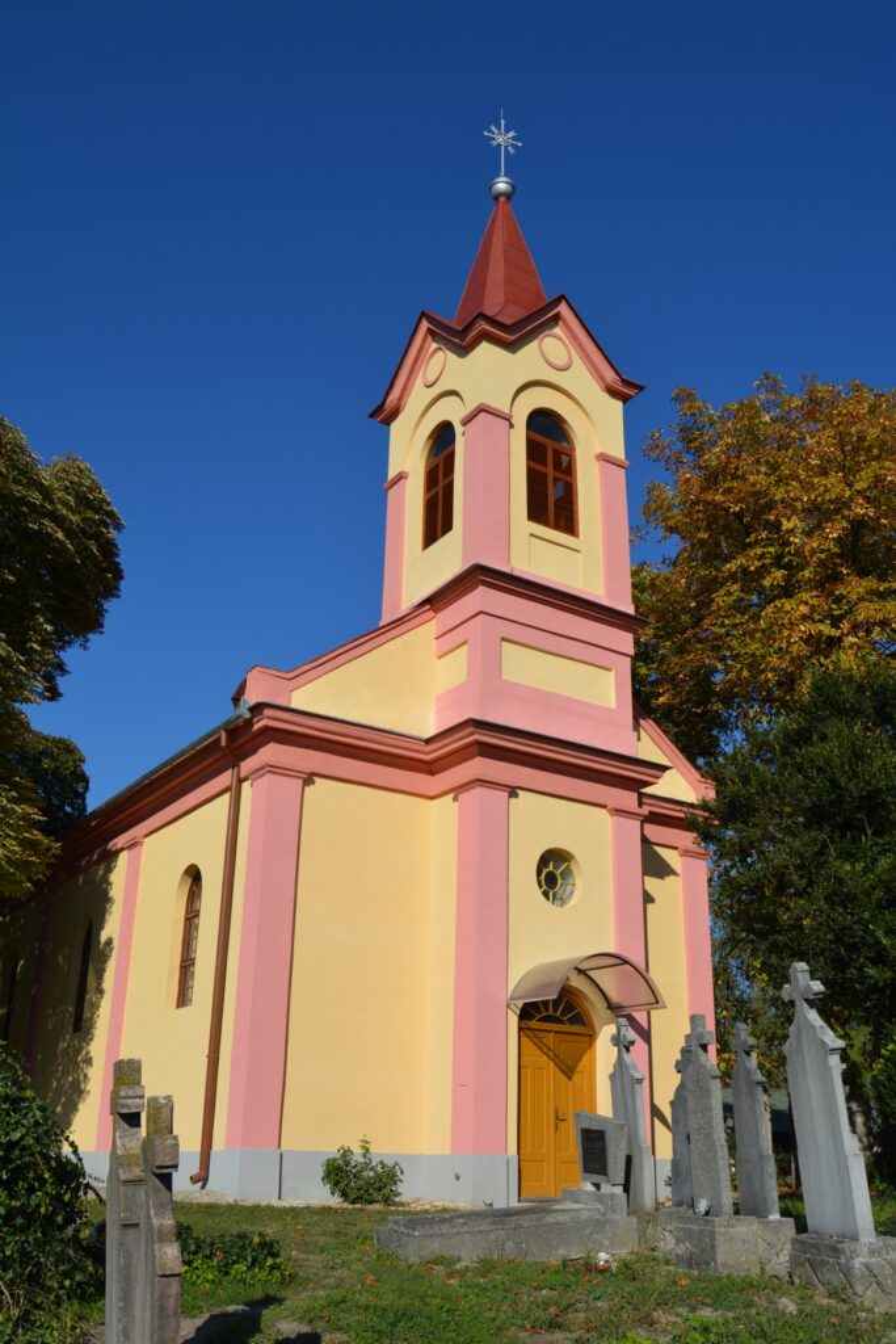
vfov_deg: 57.2
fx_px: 1231
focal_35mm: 33
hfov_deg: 40.0
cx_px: 448
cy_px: 672
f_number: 9
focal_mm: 22
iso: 100
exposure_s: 1/320
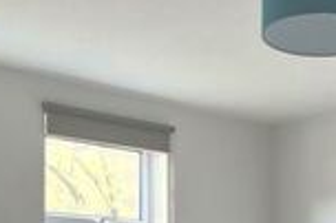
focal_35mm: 69
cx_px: 283
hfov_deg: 28.5
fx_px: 643
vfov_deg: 18.3
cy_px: 296
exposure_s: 1/4
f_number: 8
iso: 100
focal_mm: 10
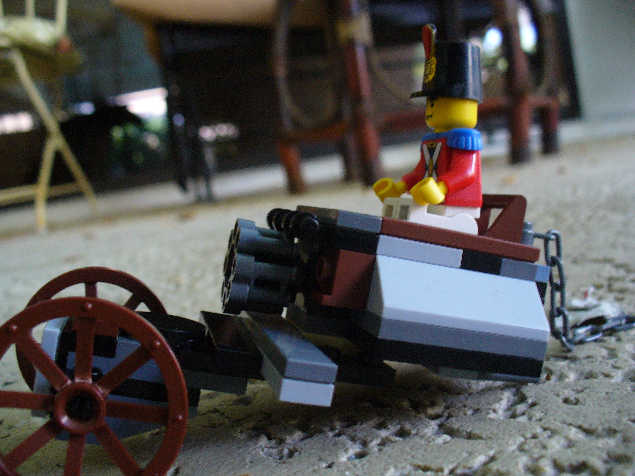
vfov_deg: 38.7
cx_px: 318
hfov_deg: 50.1
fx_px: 679
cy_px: 238
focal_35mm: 37
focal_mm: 6.1
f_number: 2.8
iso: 200
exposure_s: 1/8
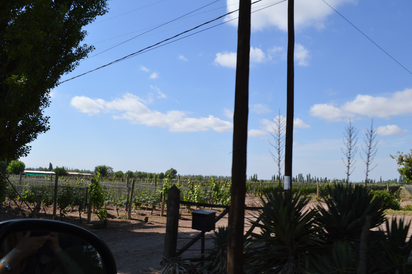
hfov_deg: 67.4
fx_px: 309
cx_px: 206
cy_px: 137
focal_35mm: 27
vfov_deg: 47.8
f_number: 8
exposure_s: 1/250
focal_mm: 18
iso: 100
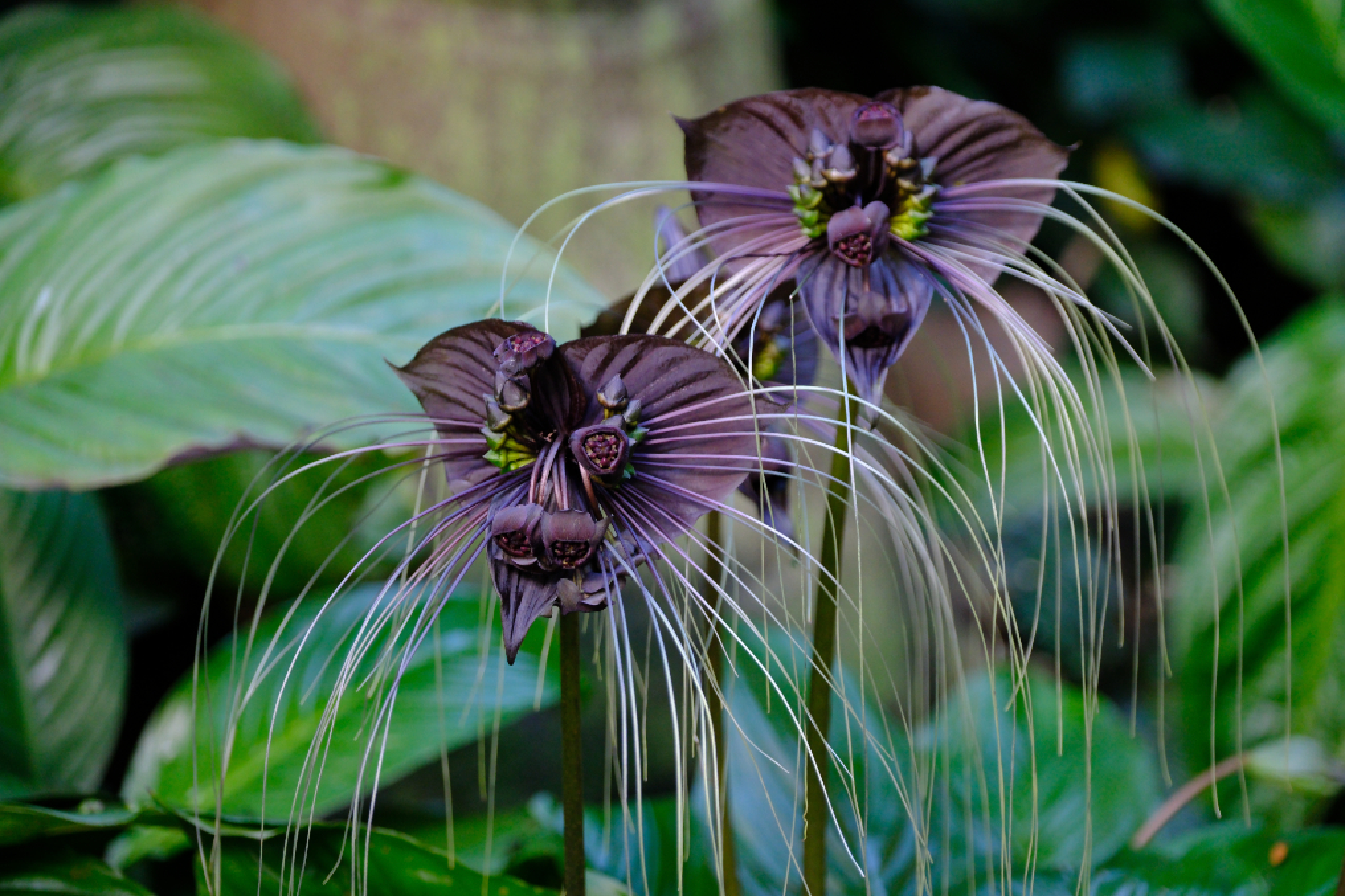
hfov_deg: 15.0
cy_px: 450
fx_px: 5117
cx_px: 676
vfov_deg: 10.0
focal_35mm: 137
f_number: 2.8
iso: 1600
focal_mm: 90.6
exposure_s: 1/140
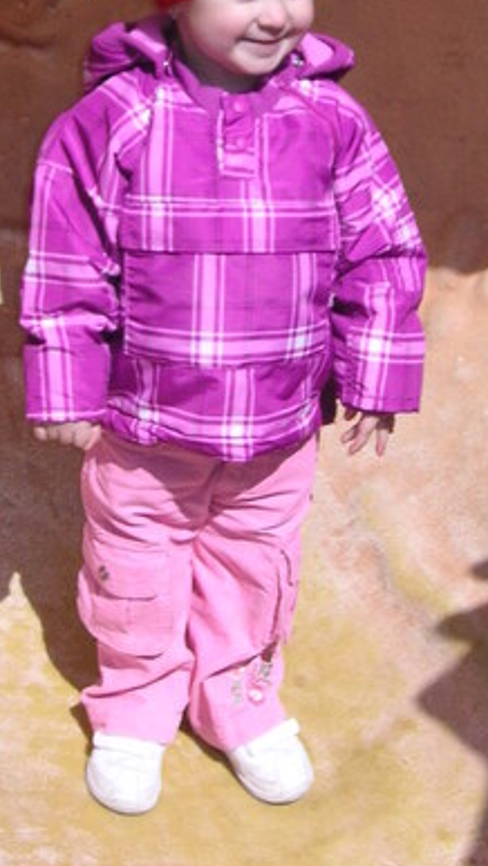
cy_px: 110
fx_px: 2275
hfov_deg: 12.2
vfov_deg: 21.2
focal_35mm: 99
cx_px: 289
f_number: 8
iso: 50
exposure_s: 1/180
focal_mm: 7.3
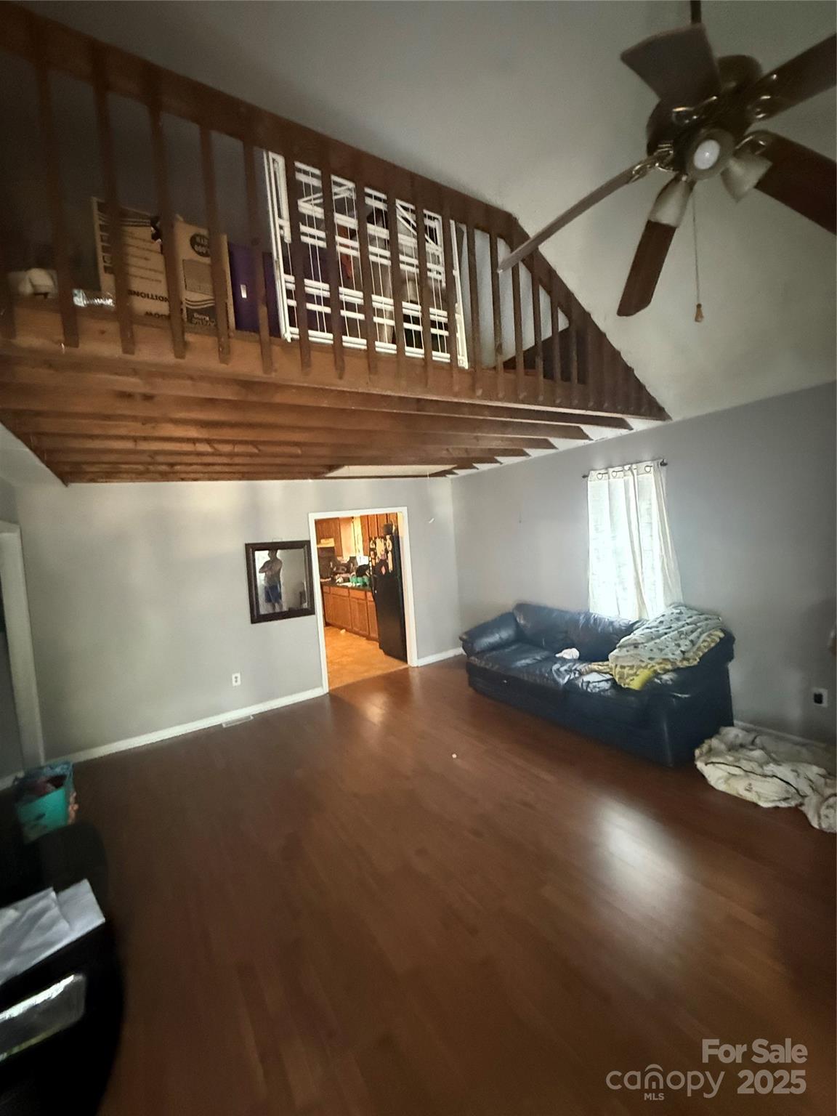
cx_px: 418
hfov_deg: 85.7
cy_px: 558
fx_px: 451
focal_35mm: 14
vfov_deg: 102.1
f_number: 2.2
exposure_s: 1/40
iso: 1600
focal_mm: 2.22
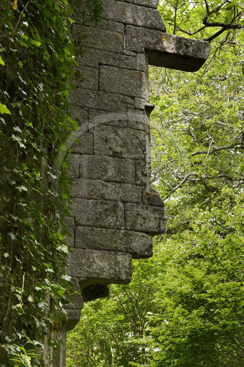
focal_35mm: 70
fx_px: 713
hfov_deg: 19.4
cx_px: 122
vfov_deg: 28.9
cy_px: 184
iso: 800
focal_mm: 70
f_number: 11
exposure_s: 1/250
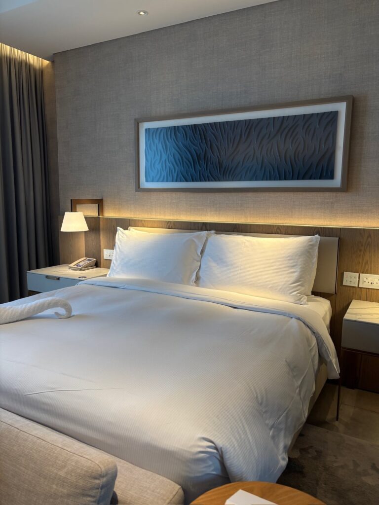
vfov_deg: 67.3
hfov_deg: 53.1
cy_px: 252
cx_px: 190
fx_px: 380
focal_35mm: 26
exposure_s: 1/82
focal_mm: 5.96
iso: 64
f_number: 1.6
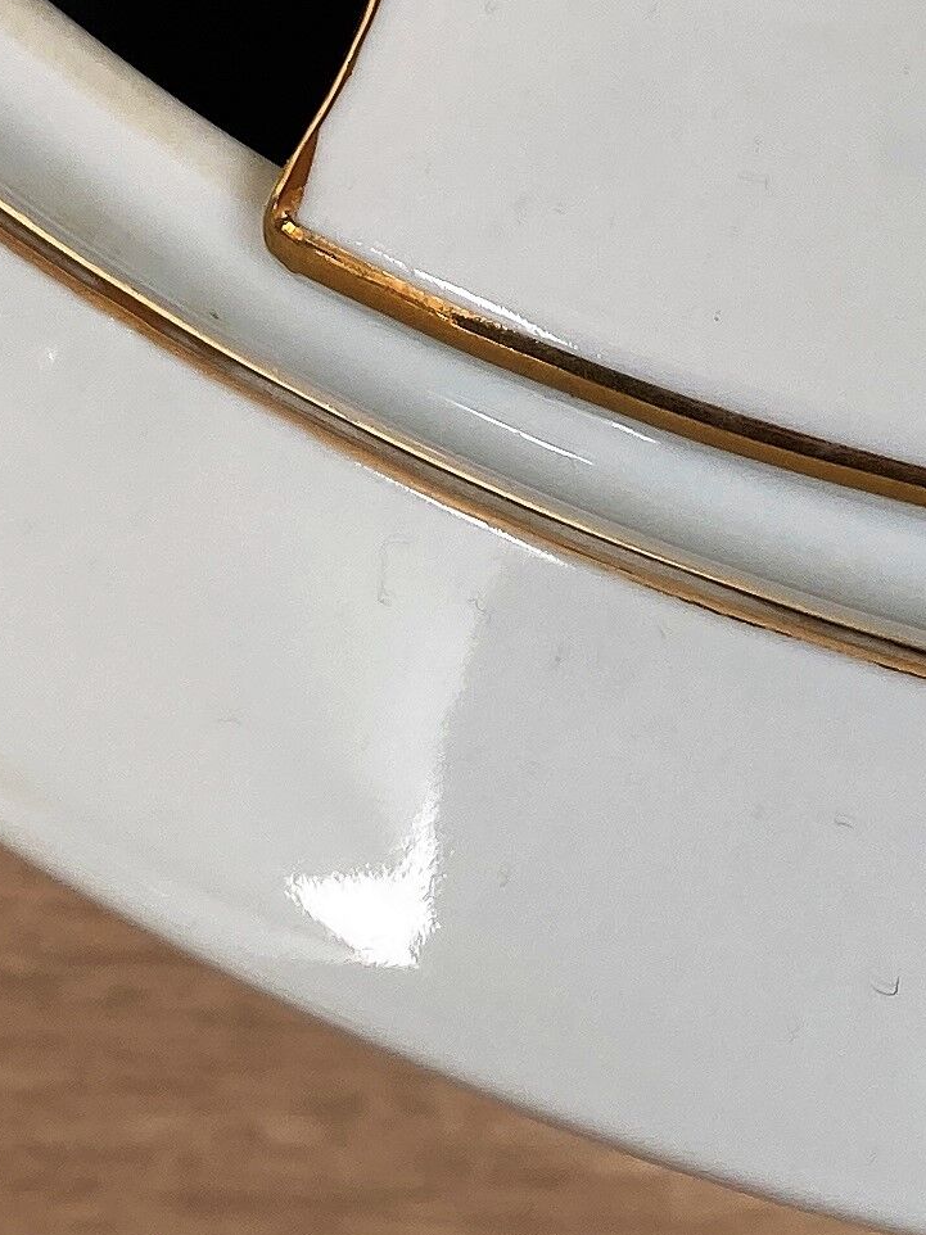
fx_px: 3889
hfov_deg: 13.6
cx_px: 363
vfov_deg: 17.7
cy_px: 82
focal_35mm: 109
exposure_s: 1/124
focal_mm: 4.25
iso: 32
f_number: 1.8
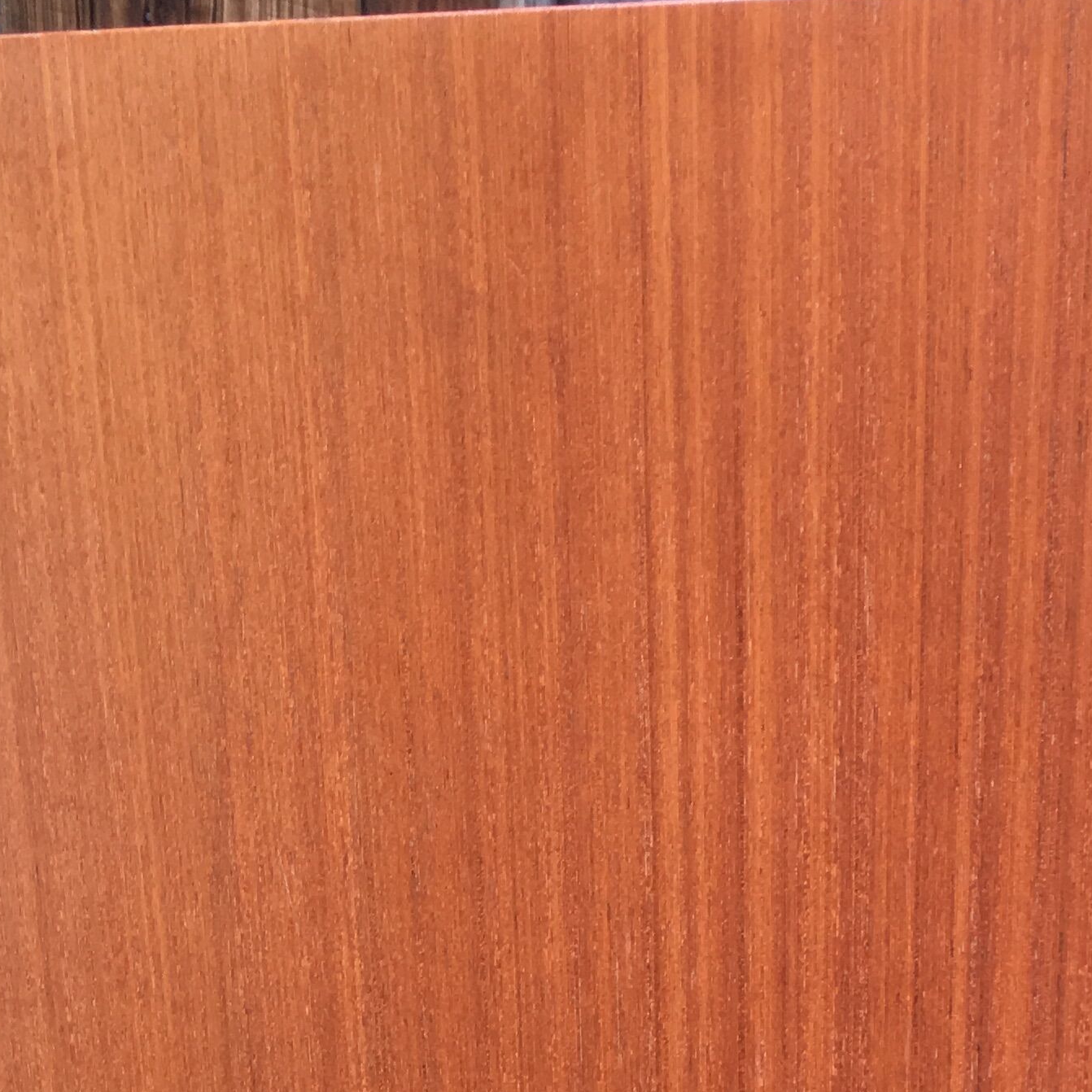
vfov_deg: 20.3
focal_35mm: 77
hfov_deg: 22.2
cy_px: 1465
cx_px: 871
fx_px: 2748
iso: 25
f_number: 2.2
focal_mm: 4.15
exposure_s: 1/100
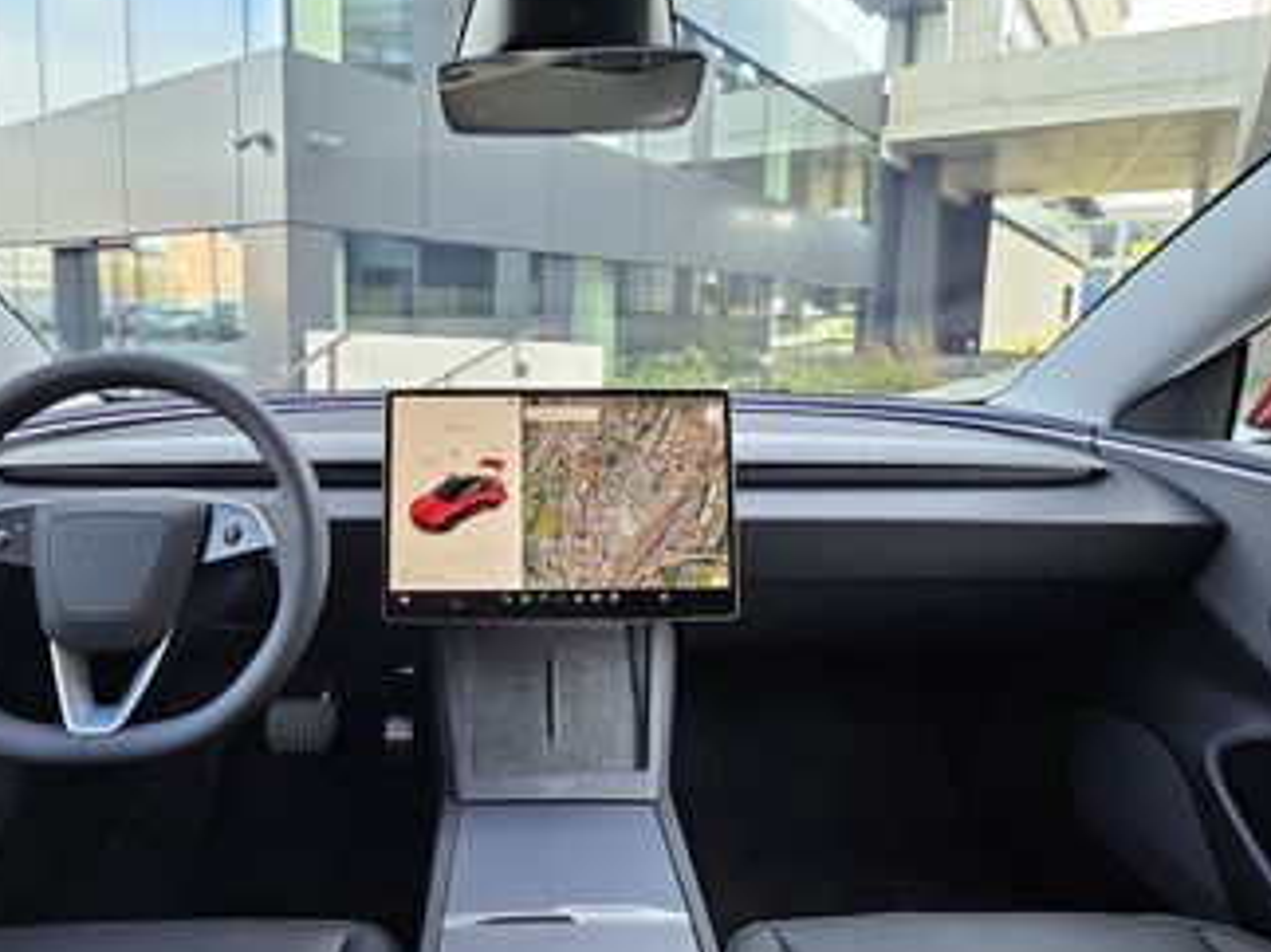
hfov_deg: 76.0
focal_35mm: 22
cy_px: 429
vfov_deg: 60.9
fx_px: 807
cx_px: 543
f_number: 2.2
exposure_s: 1/53
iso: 80
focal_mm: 1.74
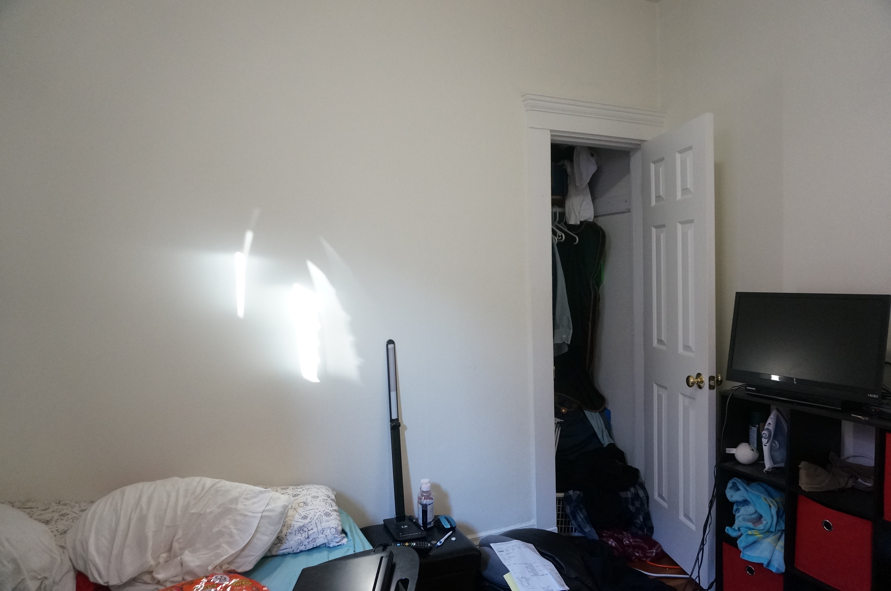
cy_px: 296
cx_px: 446
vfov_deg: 53.0
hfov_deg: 73.8
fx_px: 593
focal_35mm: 24
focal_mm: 16
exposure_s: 1/60
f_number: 4
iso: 2000
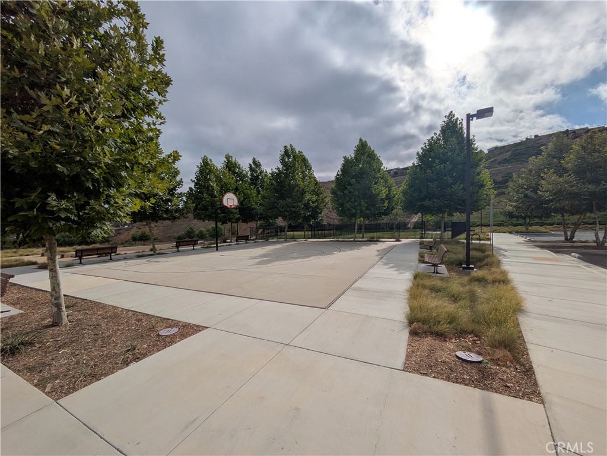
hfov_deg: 102.0
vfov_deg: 85.7
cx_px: 304
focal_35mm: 14
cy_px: 228
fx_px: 246
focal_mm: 1.83
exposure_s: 1/9615
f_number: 2.2
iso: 49
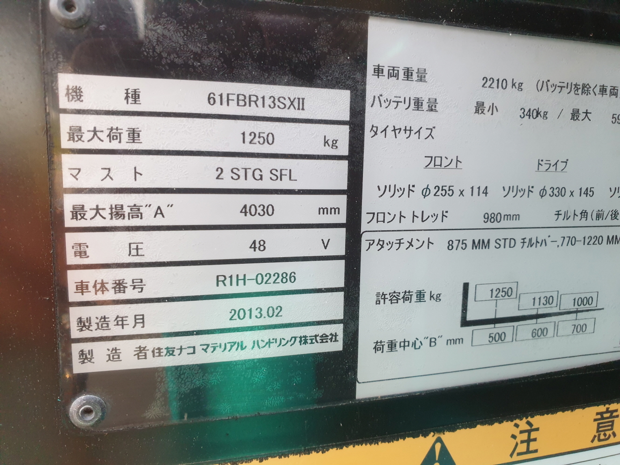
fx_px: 466
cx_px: 310
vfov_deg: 53.1
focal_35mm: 26
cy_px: 232
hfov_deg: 67.3
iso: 320
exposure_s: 1/120
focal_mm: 4.3
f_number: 2.4
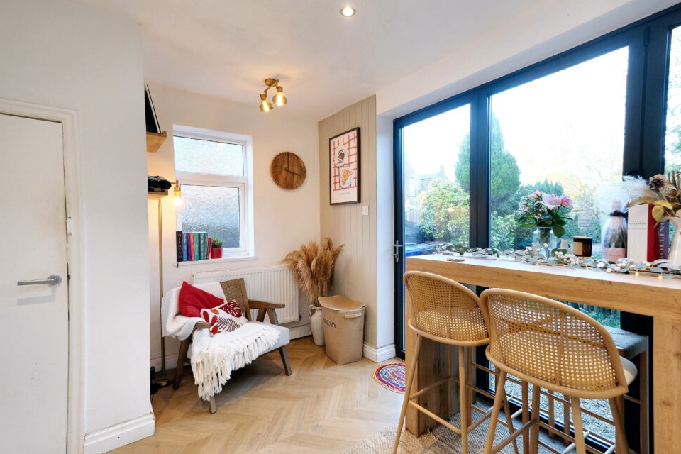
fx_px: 303
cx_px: 360
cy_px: 231
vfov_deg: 73.7
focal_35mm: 16
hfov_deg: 96.6
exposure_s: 1/60
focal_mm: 10
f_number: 4
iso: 640
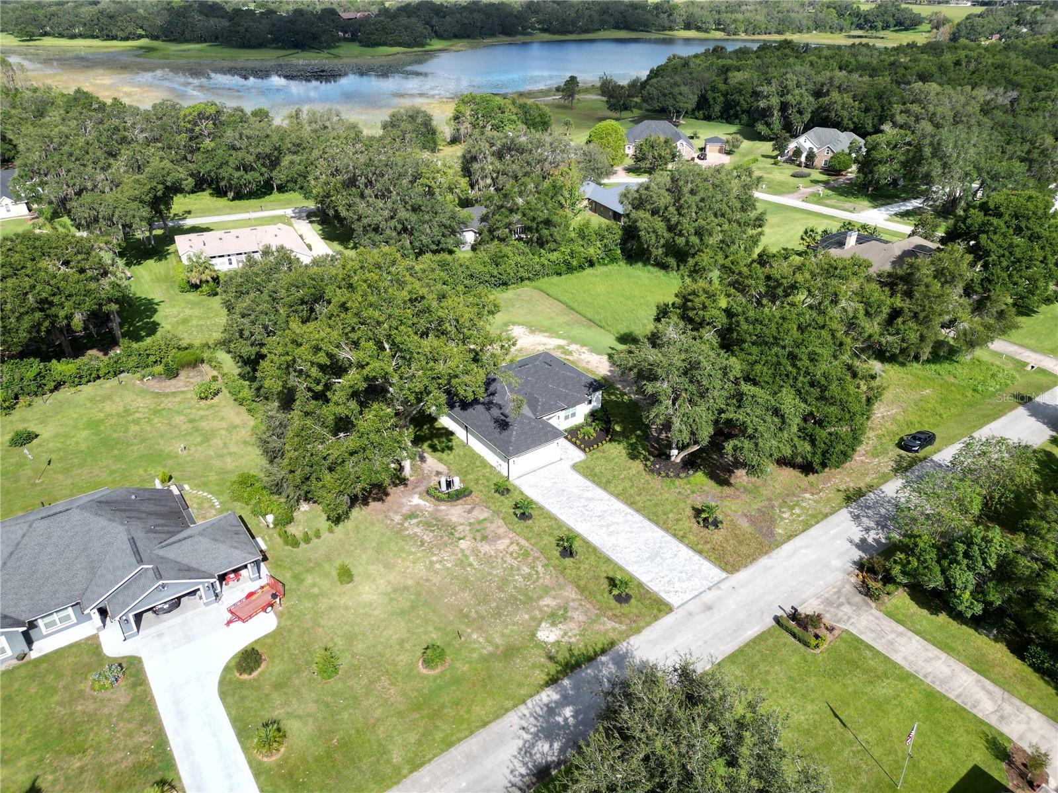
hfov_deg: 71.6
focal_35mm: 24
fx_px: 734
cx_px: 529
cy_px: 396
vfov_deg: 56.8
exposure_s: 1/2500
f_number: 1.7
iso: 100
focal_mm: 6.72
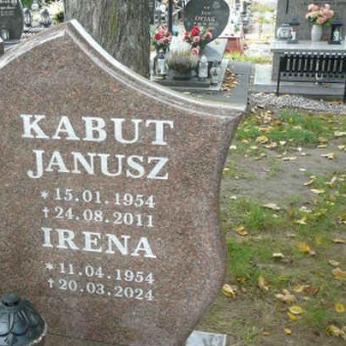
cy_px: 193
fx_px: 554
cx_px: 86
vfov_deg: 34.6
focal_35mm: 49
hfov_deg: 34.0
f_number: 2.8
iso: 80
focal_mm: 5.2
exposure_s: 1/80
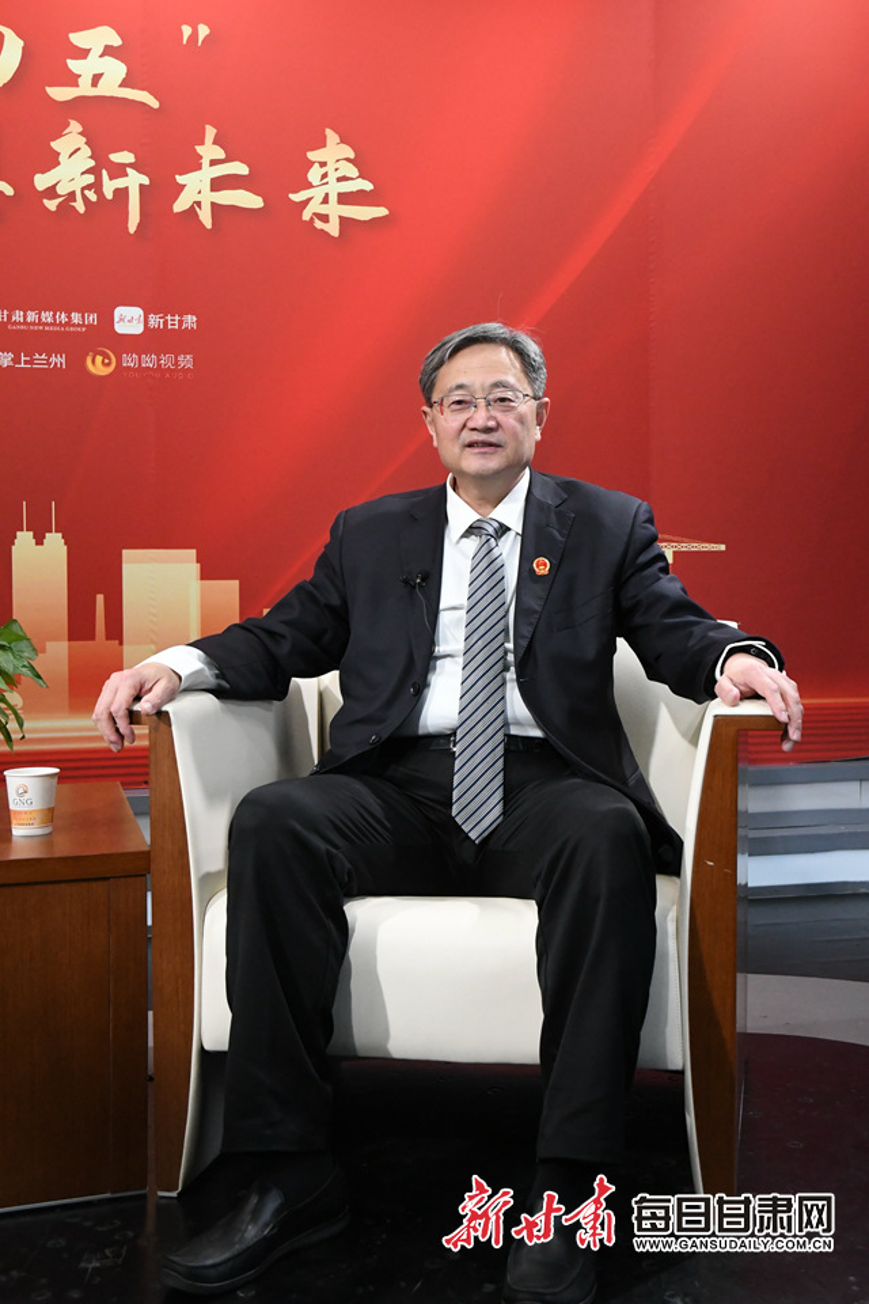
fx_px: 1412
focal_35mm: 39
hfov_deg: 34.2
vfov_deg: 49.6
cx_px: 434
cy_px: 652
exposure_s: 1/1600
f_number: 5
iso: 4000
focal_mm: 26
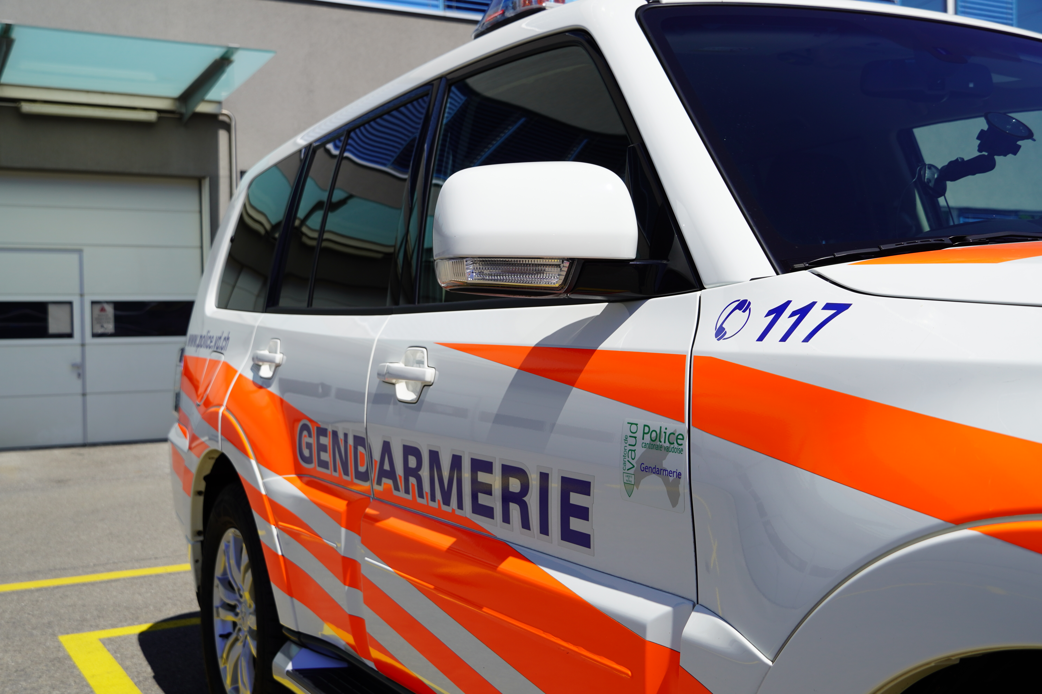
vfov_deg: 31.9
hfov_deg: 46.4
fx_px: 1216
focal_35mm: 42
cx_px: 521
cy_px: 347
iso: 100
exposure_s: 1/1000
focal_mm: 28
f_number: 5
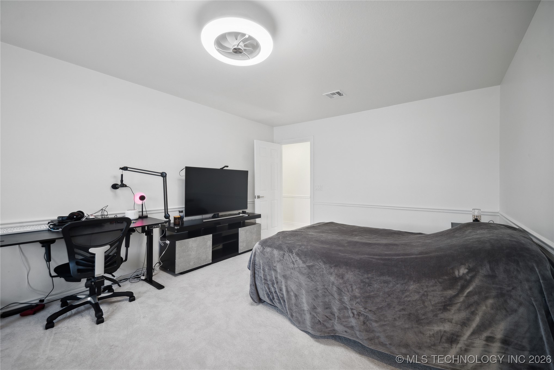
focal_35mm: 14
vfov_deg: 81.2
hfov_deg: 104.3
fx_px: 215
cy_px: 185
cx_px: 277
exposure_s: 1/6
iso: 640
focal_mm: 14
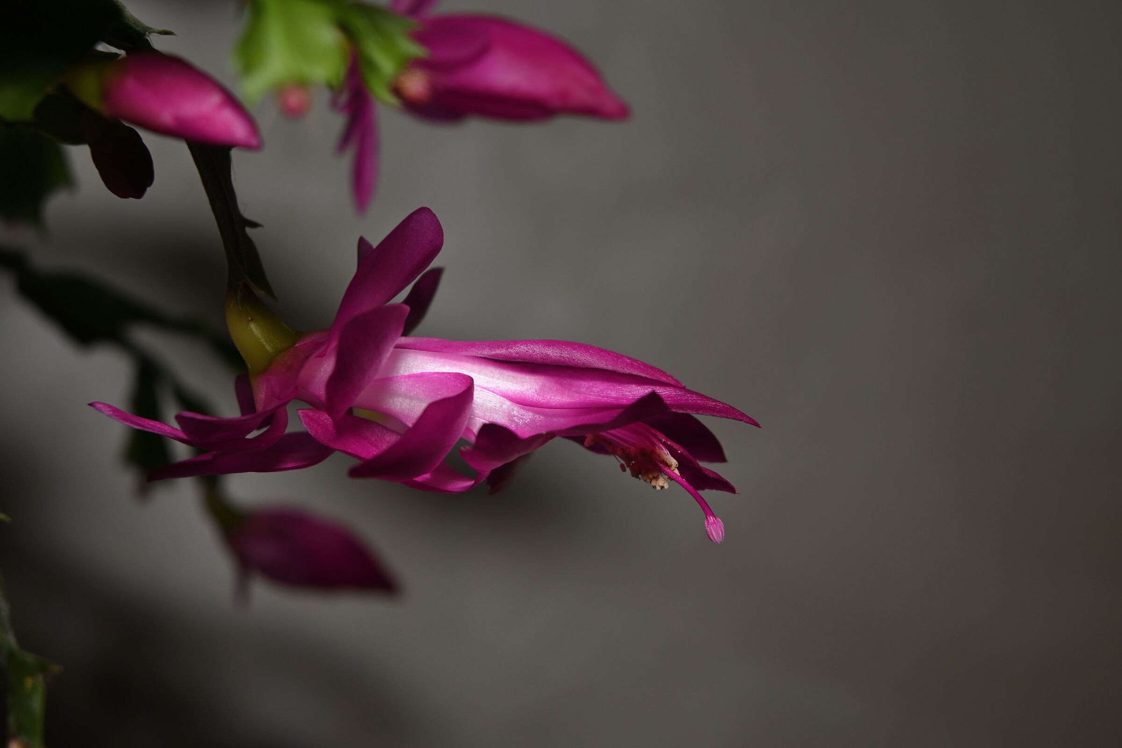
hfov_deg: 27.0
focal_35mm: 75
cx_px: 561
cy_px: 374
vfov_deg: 18.2
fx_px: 2337
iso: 100
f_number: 6.3
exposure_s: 1/60
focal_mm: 50
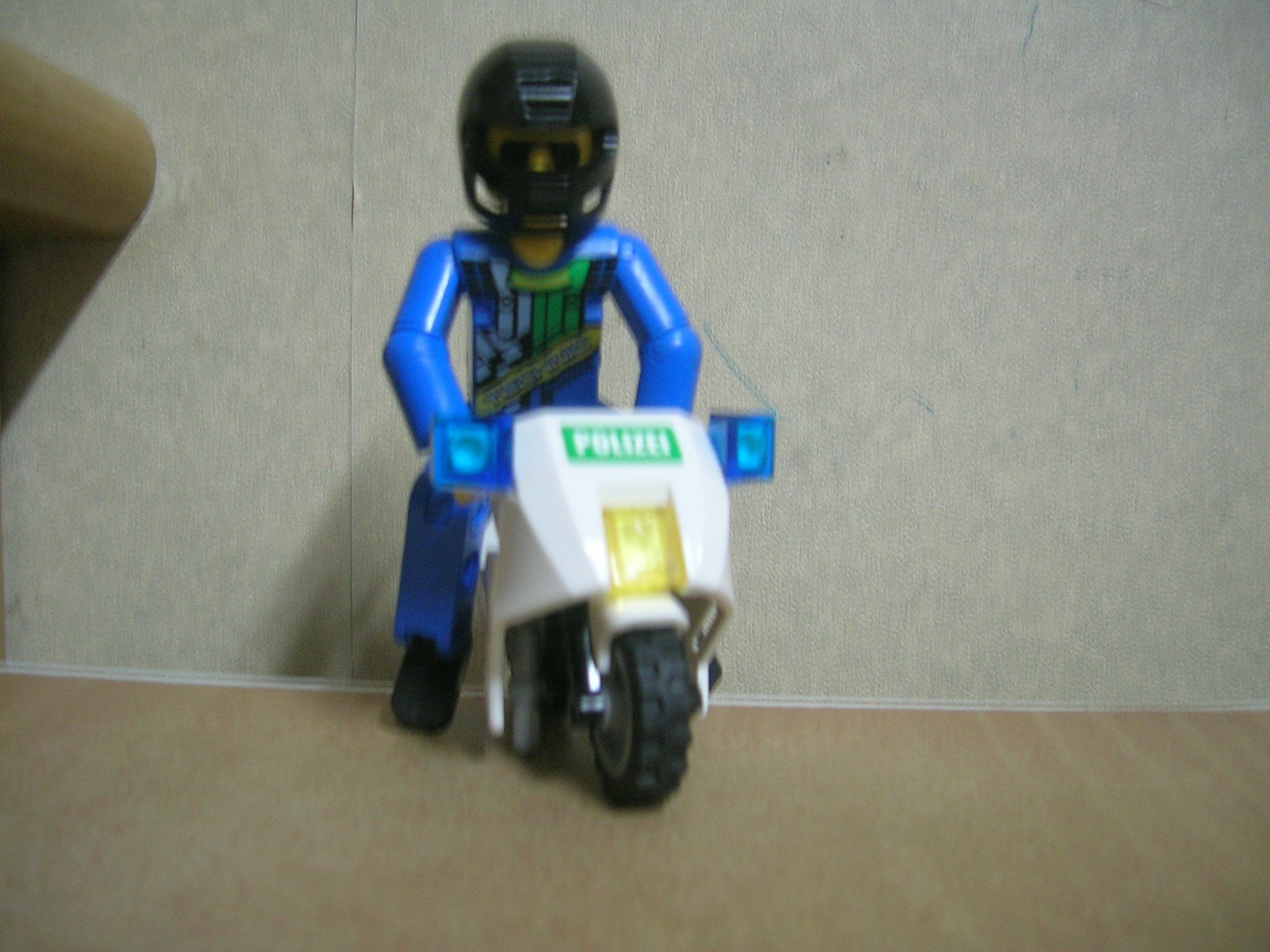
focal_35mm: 35
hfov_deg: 52.6
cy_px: 476
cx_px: 635
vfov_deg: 40.7
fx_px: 1284
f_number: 2.8
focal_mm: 5.4
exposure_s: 1/3.9
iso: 78
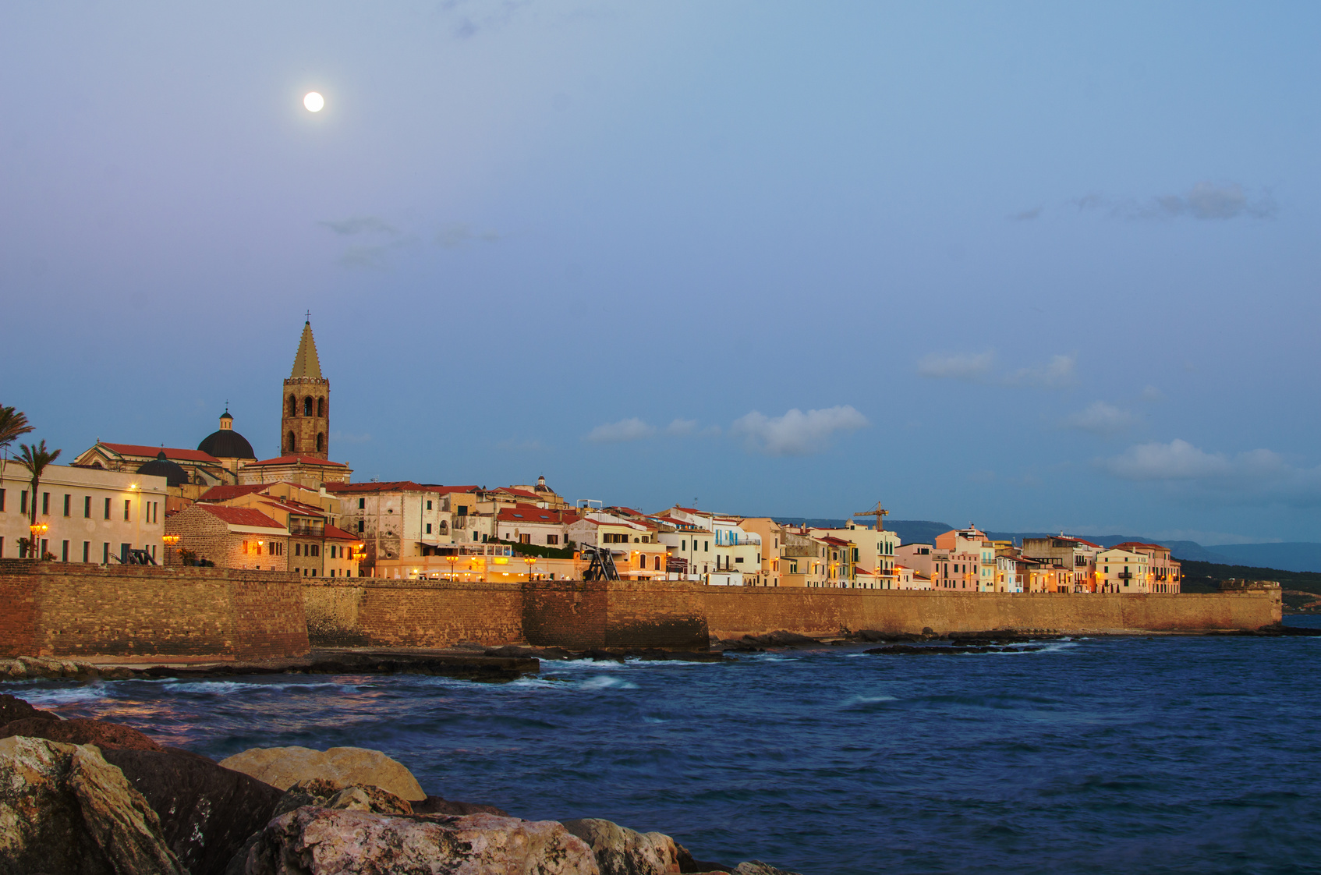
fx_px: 1922
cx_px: 660
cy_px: 438
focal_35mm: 52
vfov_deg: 25.6
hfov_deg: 37.9
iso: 100
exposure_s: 1/2
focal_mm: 35
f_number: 8
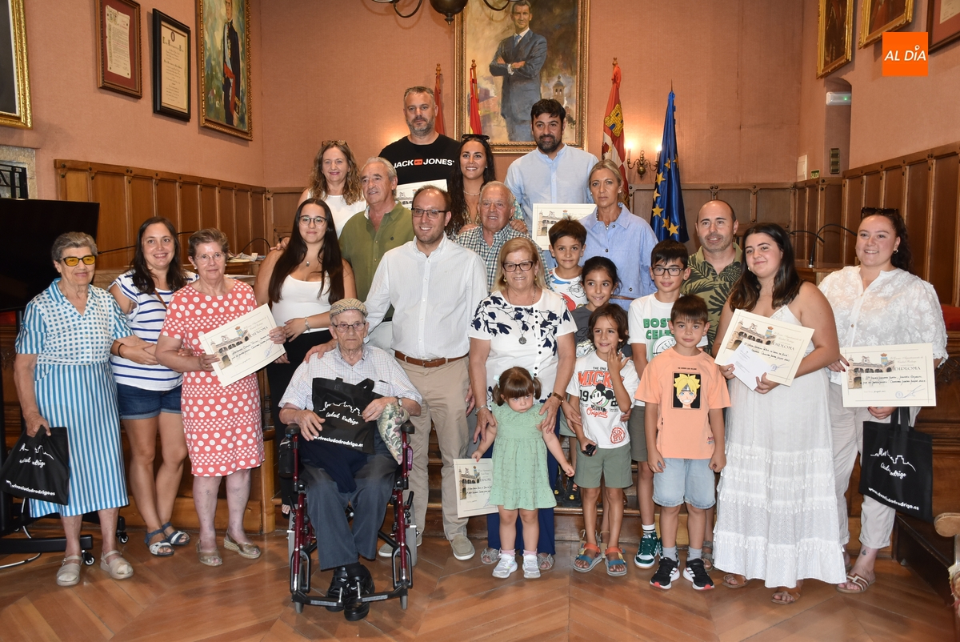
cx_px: 480
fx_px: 881
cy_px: 321
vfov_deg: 40.0
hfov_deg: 57.2
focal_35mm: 33
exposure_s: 1/80
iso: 800
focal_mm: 22
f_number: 4.5
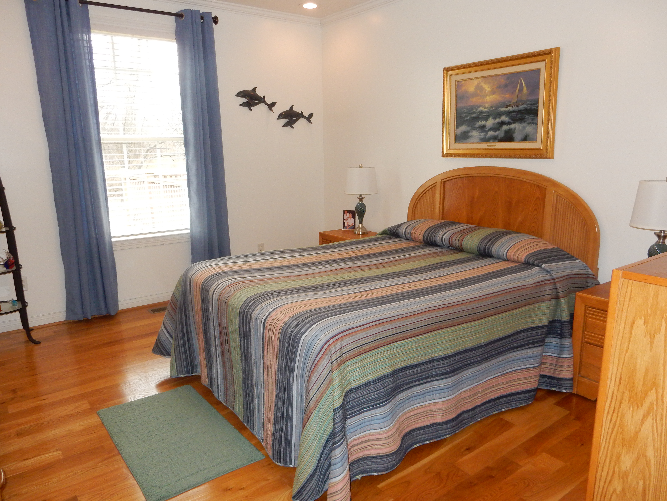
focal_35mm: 25
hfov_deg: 69.4
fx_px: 482
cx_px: 334
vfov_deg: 54.9
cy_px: 250
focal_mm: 4.5
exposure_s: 1/60
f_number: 3.7
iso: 280
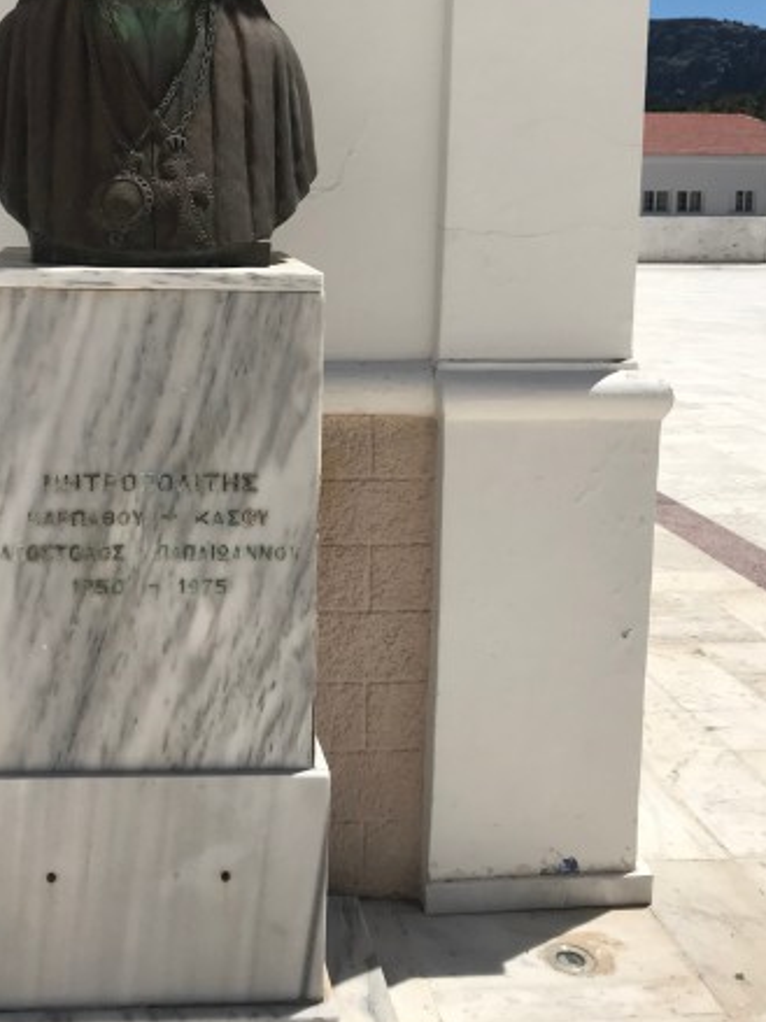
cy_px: 326
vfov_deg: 42.3
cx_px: 220
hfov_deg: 32.4
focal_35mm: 44
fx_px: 1299
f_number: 1.8
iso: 20
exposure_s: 1/4000
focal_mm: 3.99
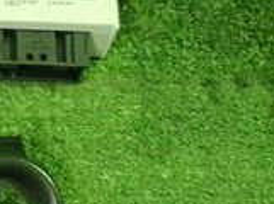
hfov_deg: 13.0
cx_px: -158
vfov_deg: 10.4
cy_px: 82
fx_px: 1121
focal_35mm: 142
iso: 1000
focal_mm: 6.86
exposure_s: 1/40
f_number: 2.7
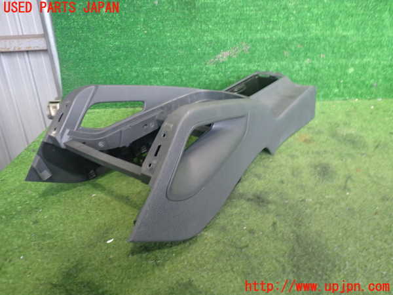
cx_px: 196
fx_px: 341
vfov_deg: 46.8
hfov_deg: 60.0
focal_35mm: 30
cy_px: 148
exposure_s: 1/30
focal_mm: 5.4
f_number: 2.3
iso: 400
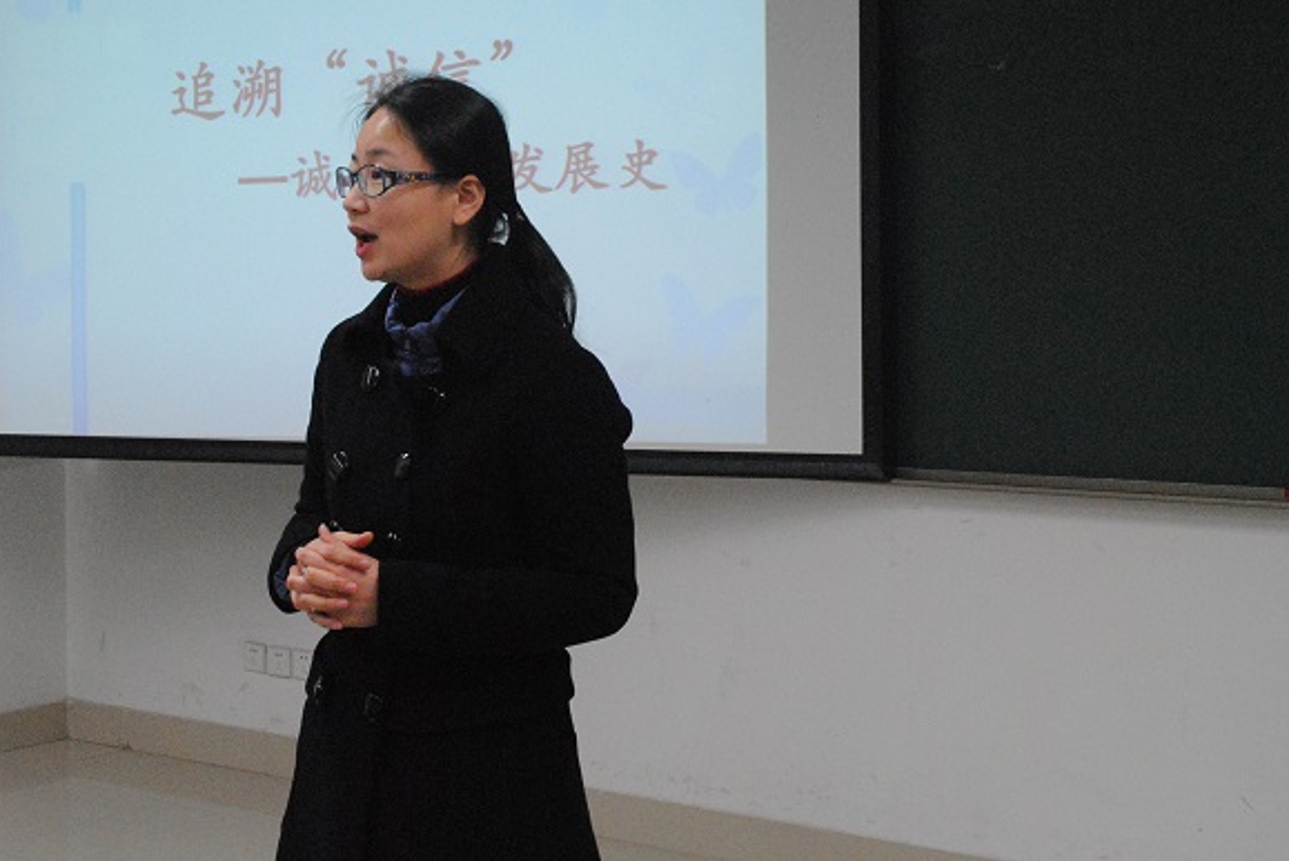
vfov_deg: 23.3
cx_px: 561
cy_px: 295
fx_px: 2078
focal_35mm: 58
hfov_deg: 34.4
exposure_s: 1/50
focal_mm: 28
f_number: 5.6
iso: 1600
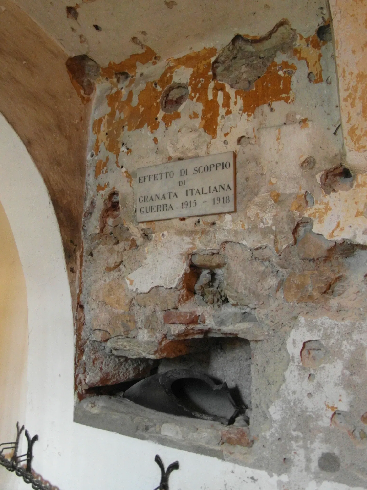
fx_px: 452
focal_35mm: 32
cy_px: 245
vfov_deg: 56.8
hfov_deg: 44.2
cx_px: 184
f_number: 3.4
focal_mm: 5.3
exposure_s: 1/30
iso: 400
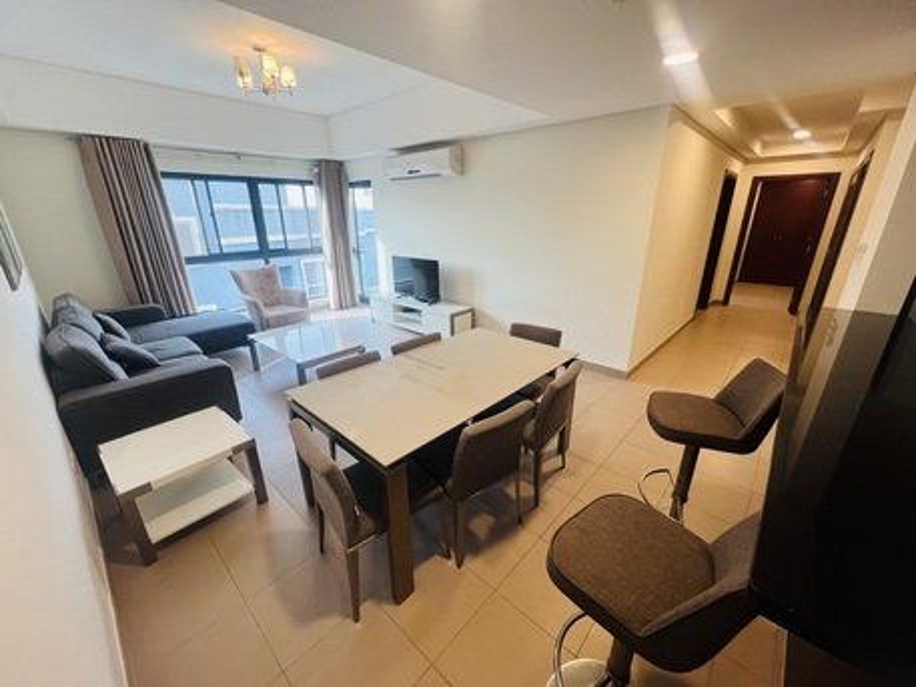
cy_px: 344
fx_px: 344
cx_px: 458
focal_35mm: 13
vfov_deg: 89.9
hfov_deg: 106.2
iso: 100
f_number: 1.8
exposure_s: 1/100
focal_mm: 1.57
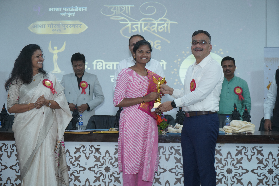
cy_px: 93
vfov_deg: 19.5
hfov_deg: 28.8
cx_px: 140
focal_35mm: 70
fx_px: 543
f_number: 5
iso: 2000
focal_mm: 70
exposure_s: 1/125
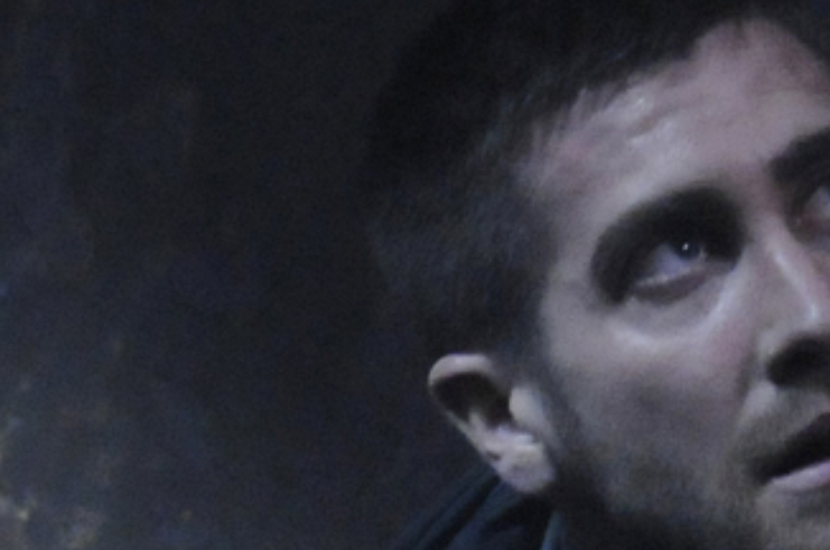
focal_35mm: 330
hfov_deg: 6.3
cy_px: 978
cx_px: 374
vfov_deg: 4.1
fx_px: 7597
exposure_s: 1/80
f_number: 3.2
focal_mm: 35
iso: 1600
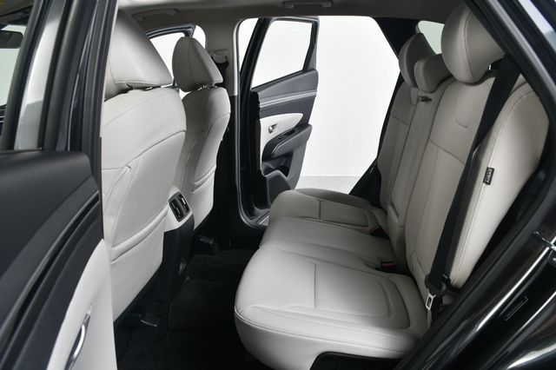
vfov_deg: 43.6
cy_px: 185
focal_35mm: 30
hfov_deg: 62.0
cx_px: 278
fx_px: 463
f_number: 7.1
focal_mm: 20
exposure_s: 1/160
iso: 100
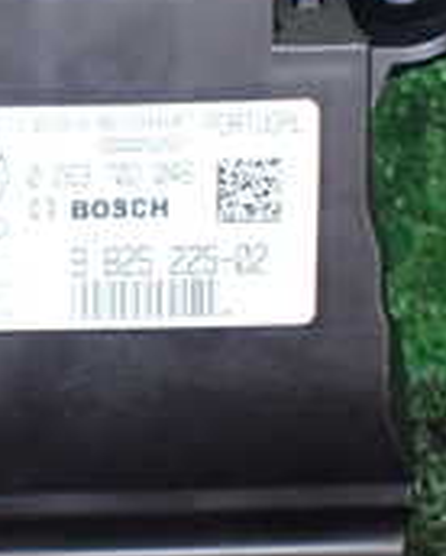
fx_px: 1680
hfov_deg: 14.0
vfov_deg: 18.8
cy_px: 239
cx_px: -259
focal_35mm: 102
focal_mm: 5.4
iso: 640
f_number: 2.3
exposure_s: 1/125
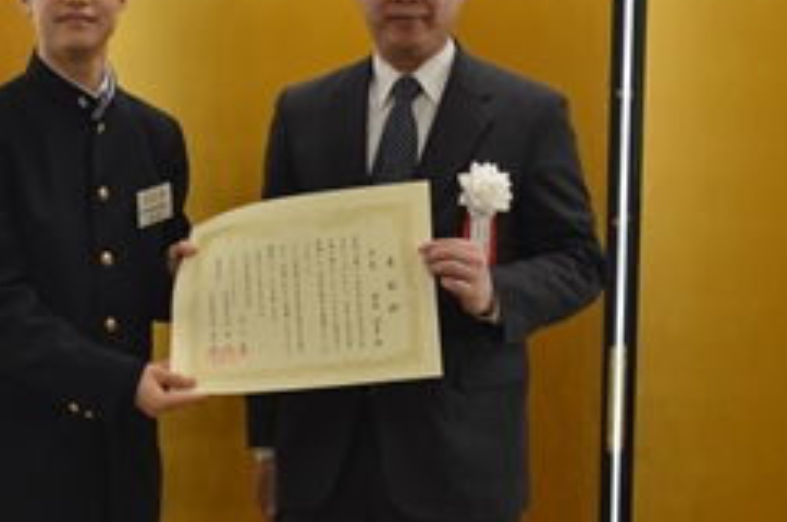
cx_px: 345
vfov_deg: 11.5
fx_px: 2576
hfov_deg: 17.4
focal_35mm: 118
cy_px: 75
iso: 400
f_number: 5.3
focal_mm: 42
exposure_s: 1/40
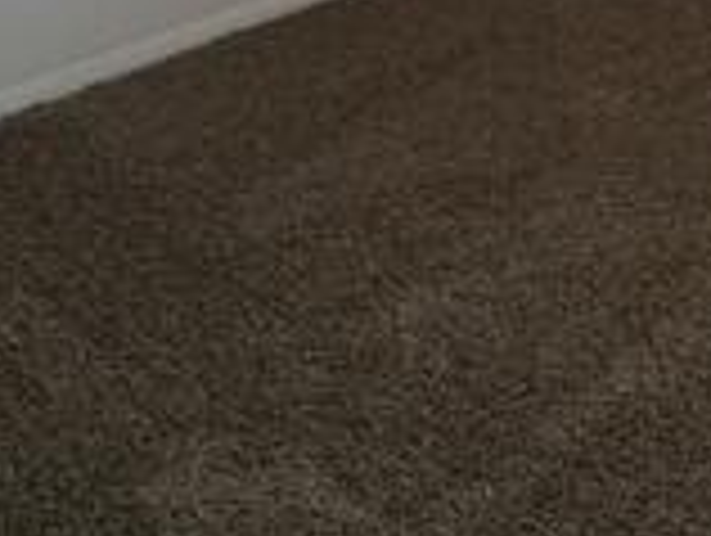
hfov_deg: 19.4
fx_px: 1995
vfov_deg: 14.3
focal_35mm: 97
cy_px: -275
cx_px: 778
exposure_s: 1/60
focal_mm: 4.12
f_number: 2.2
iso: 50
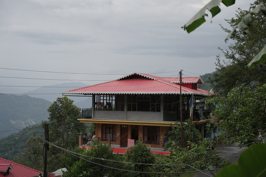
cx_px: 133
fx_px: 347
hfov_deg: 41.9
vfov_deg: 28.6
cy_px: 88
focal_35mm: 47
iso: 1600
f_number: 2.8
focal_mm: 47
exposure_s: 1/5000
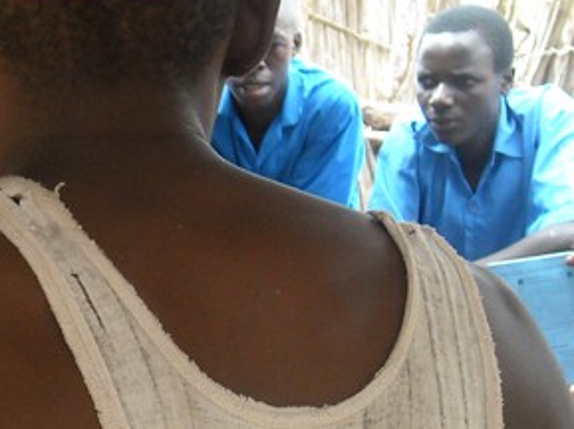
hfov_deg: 19.9
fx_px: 1606
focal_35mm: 97
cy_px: 254
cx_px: 68
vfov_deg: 15.2
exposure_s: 1/250
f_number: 2.8
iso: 227
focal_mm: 5.7
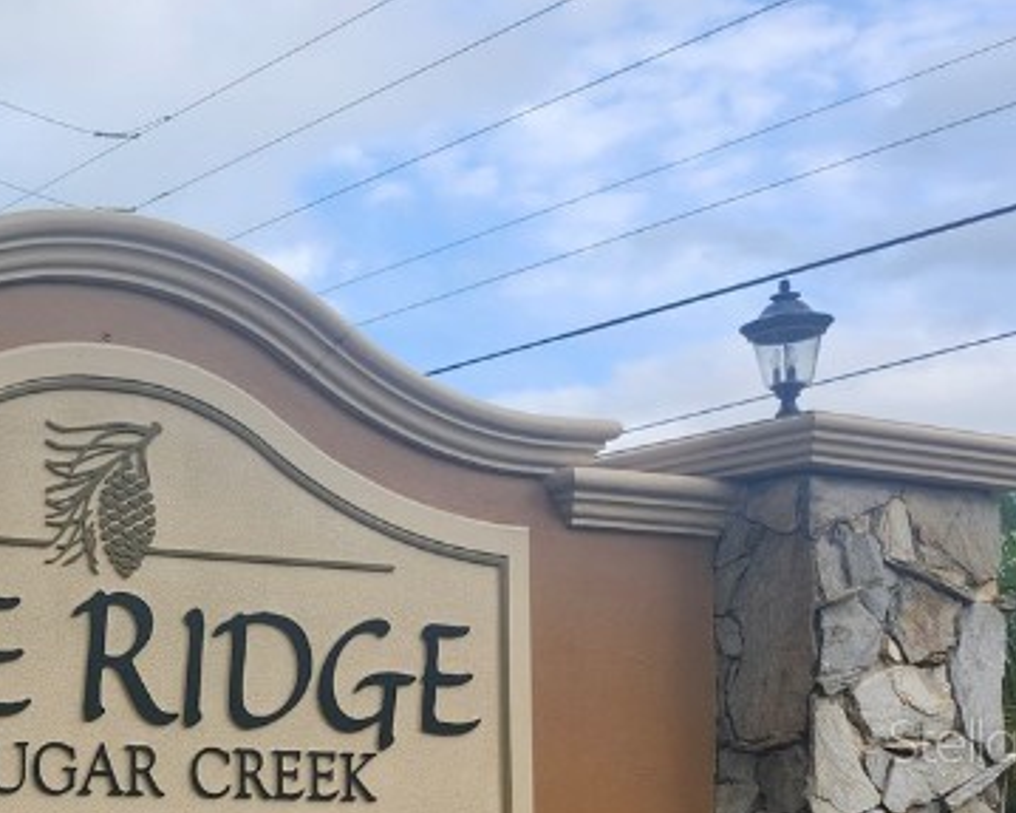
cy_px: 739
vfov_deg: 23.2
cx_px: -294
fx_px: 1924
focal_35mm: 64
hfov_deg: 25.6
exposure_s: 1/732
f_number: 1.8
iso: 25
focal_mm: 5.54
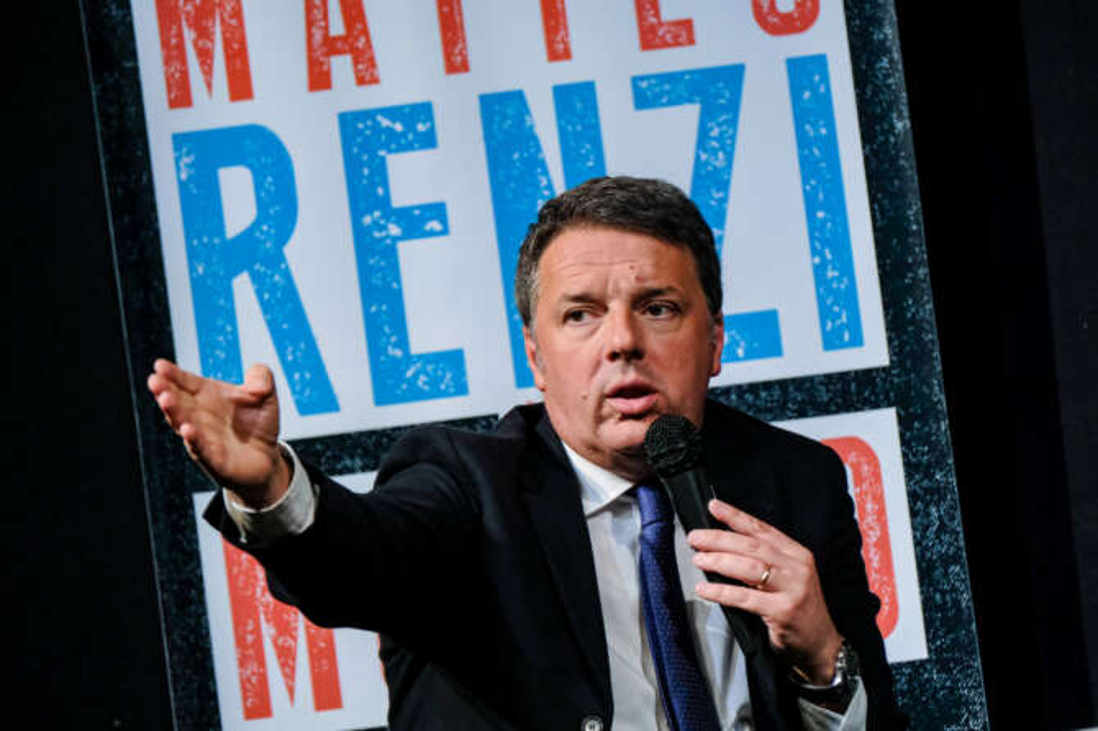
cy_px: 366
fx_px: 11950
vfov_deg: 3.5
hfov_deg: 5.3
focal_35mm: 392
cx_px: 549
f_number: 5
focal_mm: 261.2
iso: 4000
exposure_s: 1/180
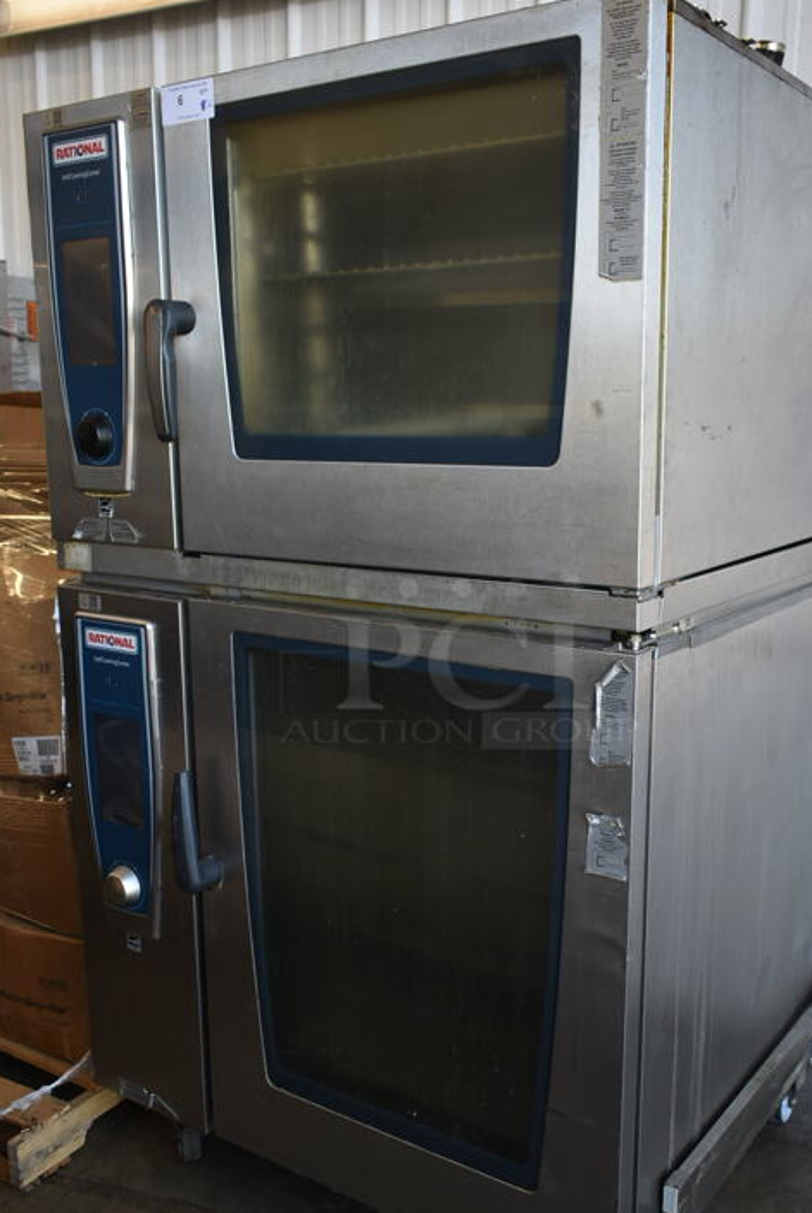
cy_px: 659
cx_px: 462
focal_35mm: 35
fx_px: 1181
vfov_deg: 54.3
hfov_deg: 37.9
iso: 100
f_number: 3.5
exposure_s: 1/50
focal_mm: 18
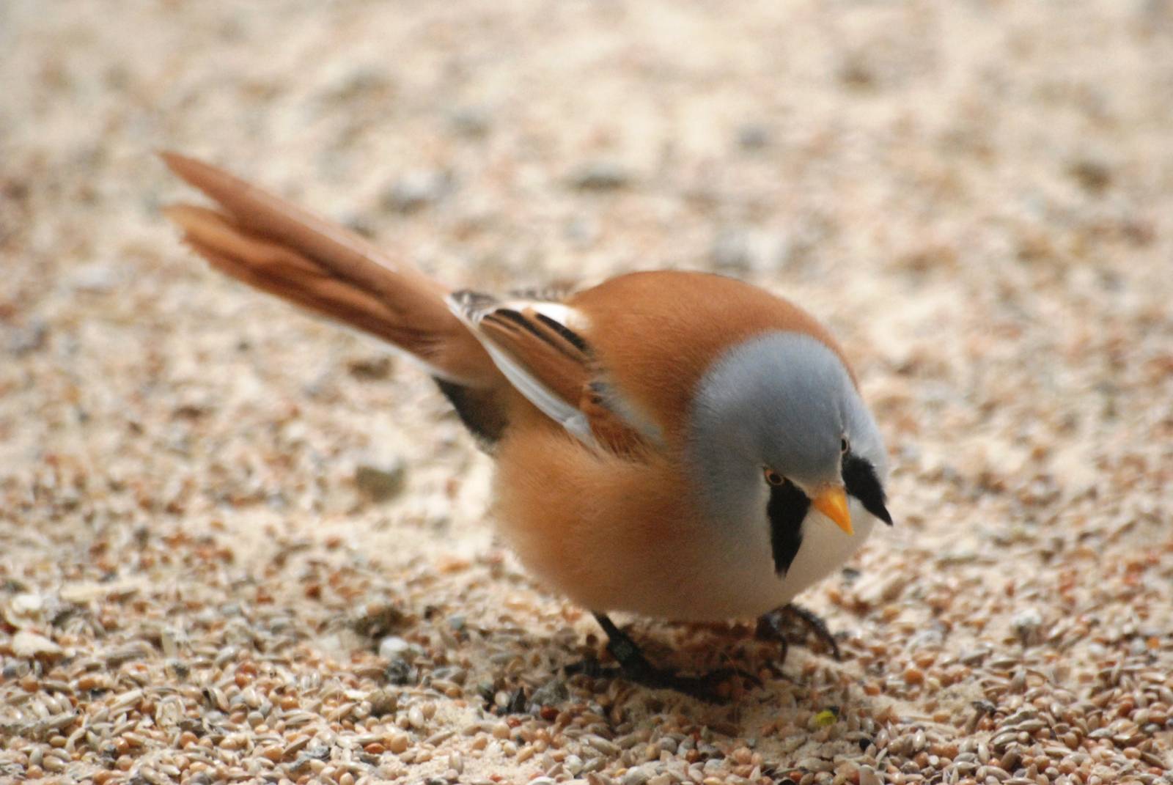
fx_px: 14680
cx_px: 586
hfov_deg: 4.6
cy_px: 392
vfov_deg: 3.1
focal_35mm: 450
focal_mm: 300
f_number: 5.6
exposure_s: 1/320
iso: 1600
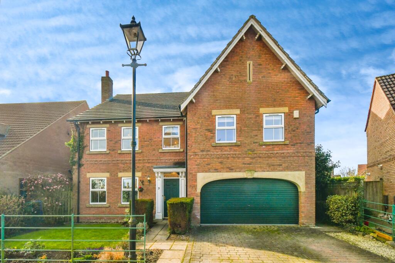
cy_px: 132
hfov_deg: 100.4
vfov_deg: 77.3
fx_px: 165
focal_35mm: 15
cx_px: 198
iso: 400
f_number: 10
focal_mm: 10
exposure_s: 1/400
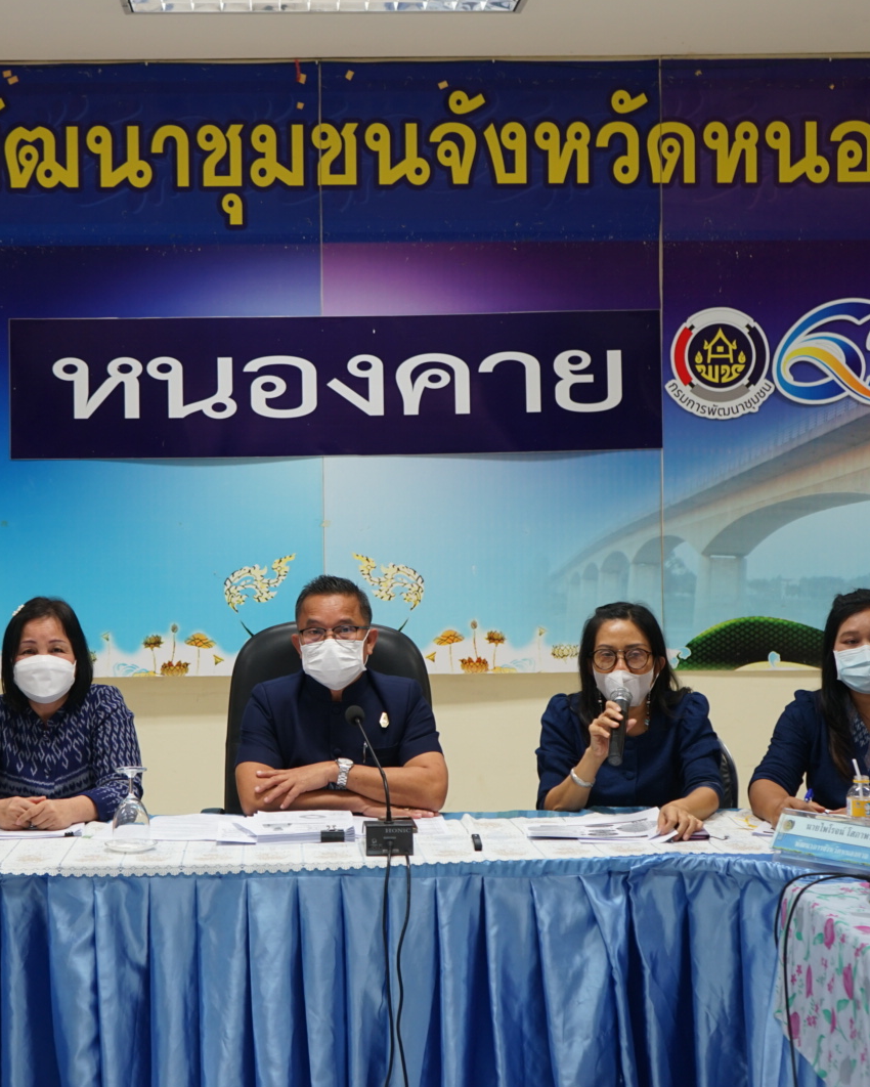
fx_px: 1931
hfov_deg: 25.3
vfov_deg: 31.4
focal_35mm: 60
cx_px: 315
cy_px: 540
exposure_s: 1/30
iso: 400
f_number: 4.5
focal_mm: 42
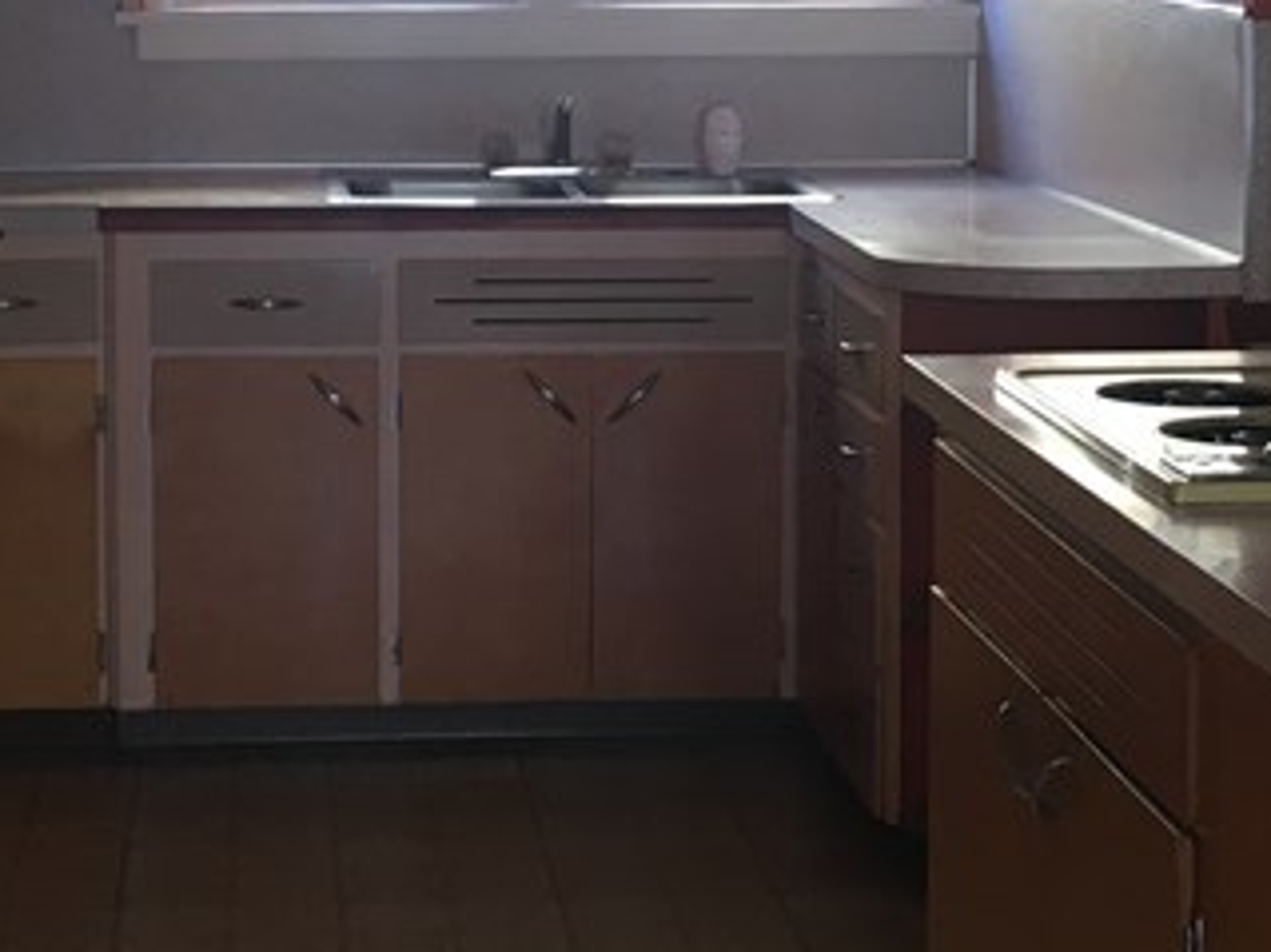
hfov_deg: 21.1
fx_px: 3413
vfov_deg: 15.8
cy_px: 283
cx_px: 530
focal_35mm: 93
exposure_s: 1/30
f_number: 2.2
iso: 64
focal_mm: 4.15
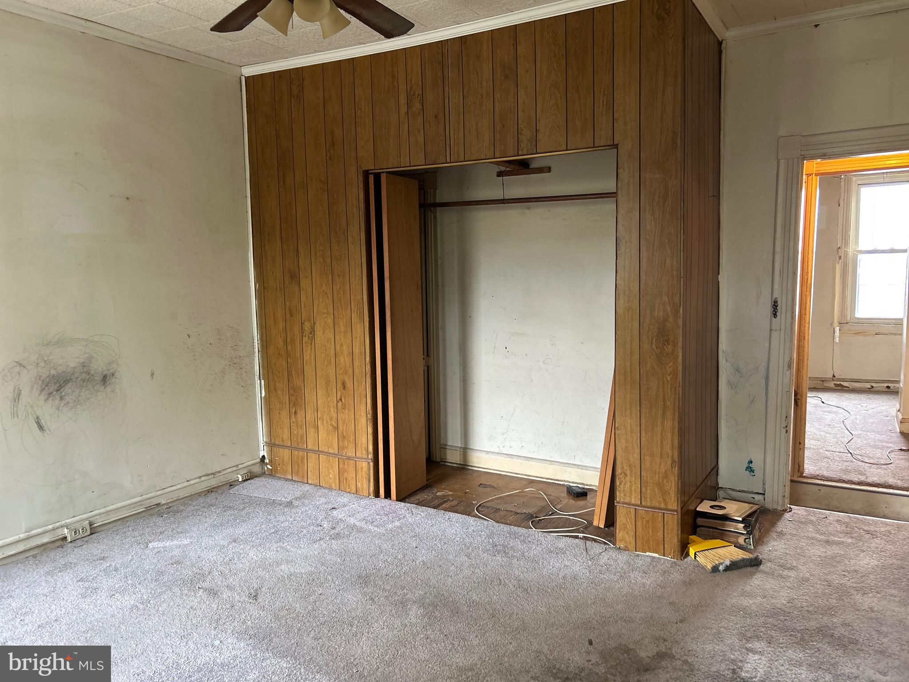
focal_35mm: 26
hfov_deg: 67.3
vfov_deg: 53.1
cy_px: 341
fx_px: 683
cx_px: 454
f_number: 1.5
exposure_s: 1/60
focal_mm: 5.7
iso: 250
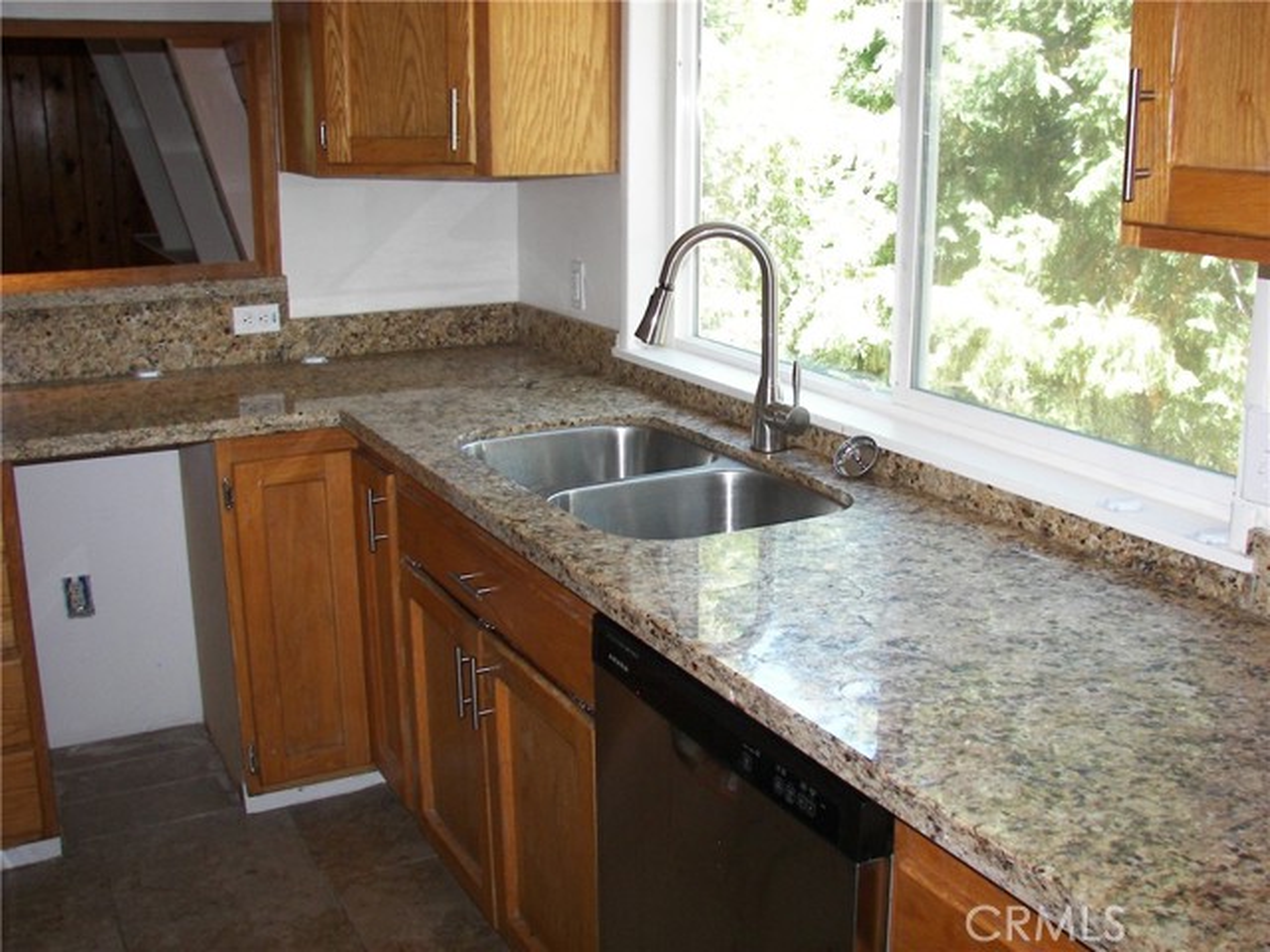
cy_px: 476
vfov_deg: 39.7
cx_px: 635
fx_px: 1321
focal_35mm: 36
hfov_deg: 51.4
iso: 100
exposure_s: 1/30
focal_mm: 6
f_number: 2.8
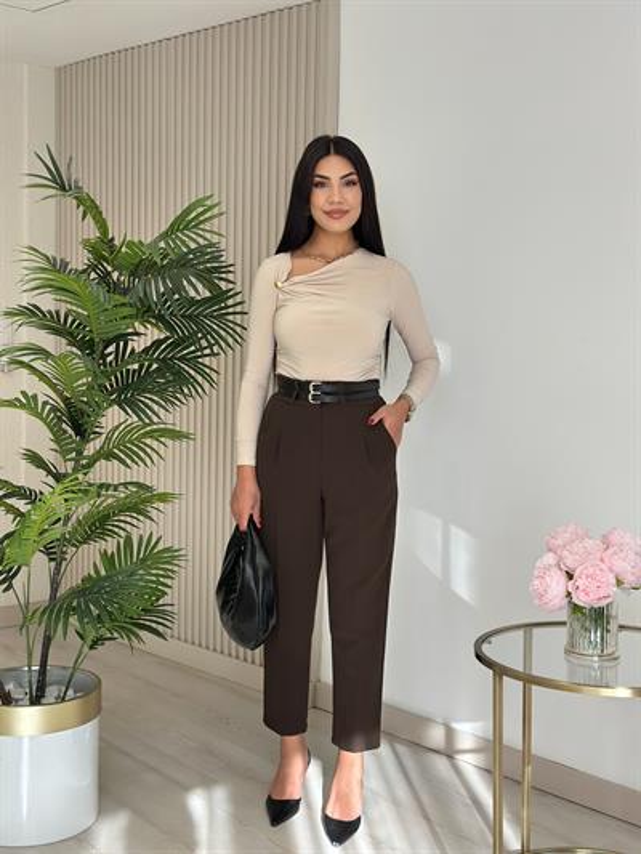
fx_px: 1185
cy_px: 427
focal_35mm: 48
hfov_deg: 30.3
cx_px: 320
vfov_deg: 39.6
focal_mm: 6.86
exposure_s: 1/411
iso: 80
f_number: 1.78
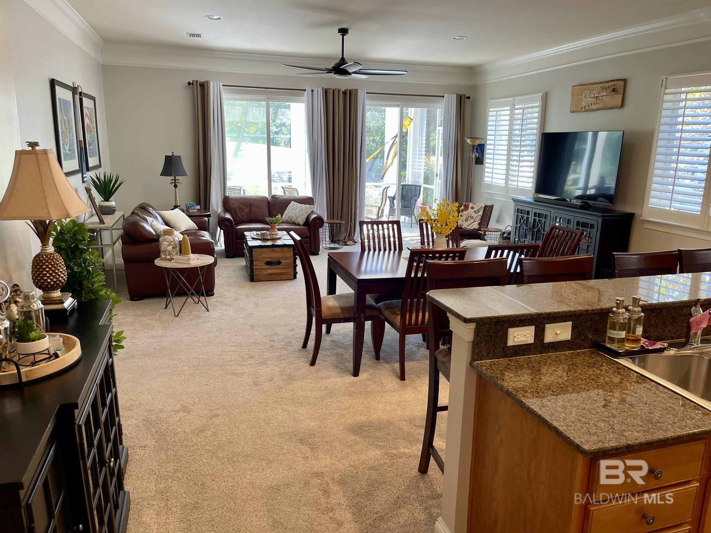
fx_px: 513
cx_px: 356
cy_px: 266
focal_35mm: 25
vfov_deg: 54.9
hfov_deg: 69.4
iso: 80
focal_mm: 5.1
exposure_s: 1/60
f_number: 1.6
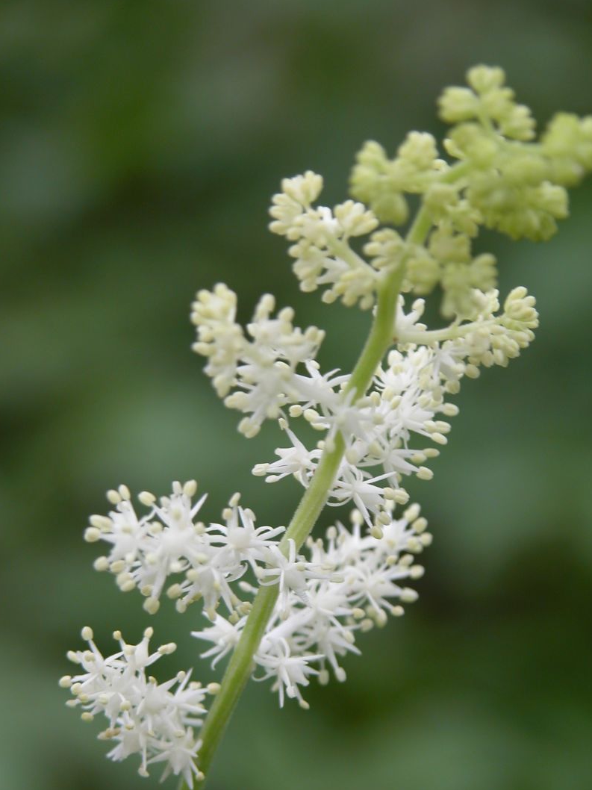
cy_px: 464
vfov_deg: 9.3
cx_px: 309
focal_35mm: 213
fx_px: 4859
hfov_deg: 7.0
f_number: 4
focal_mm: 44.7
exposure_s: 1/34.6
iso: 100
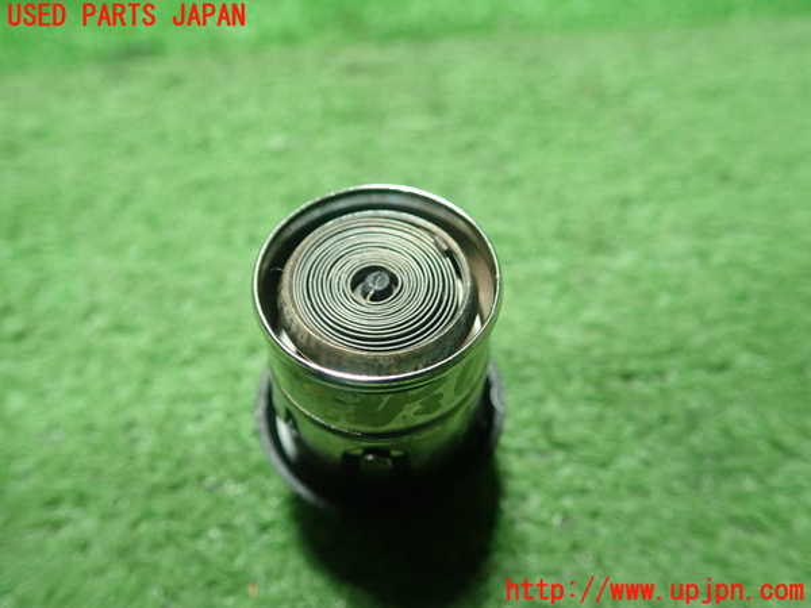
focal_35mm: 30
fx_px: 703
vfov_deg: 46.8
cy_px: 304
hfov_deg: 60.0
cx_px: 406
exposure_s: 1/125
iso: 640
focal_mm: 5.5
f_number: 2.3
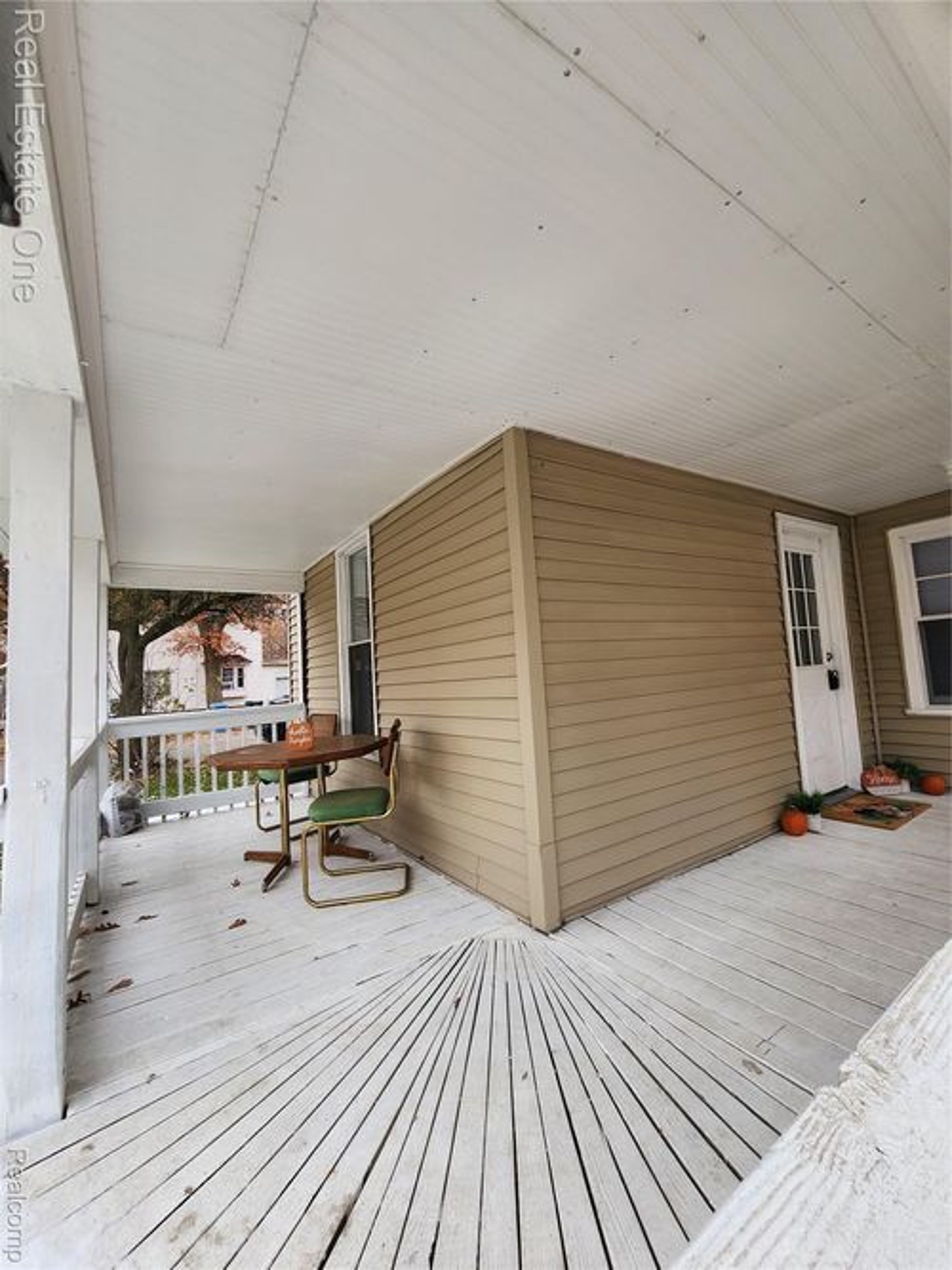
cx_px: 476
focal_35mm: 13
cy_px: 635
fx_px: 477
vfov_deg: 106.2
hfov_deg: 89.9
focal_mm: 2.2
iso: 50
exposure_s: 1/246
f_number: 2.2
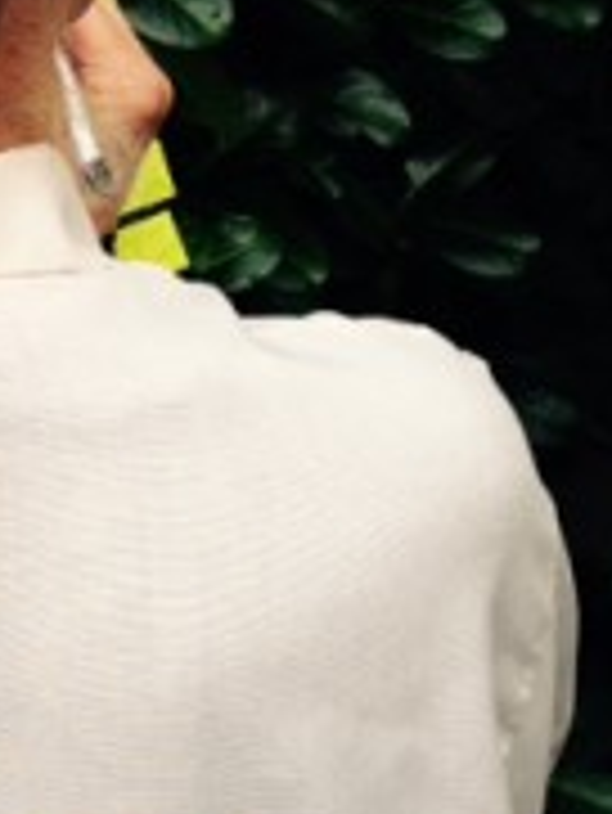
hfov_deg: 15.4
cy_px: 135
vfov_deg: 21.2
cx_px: -191
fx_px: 2143
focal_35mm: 91
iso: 64
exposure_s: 1/60
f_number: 2.4
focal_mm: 4.12
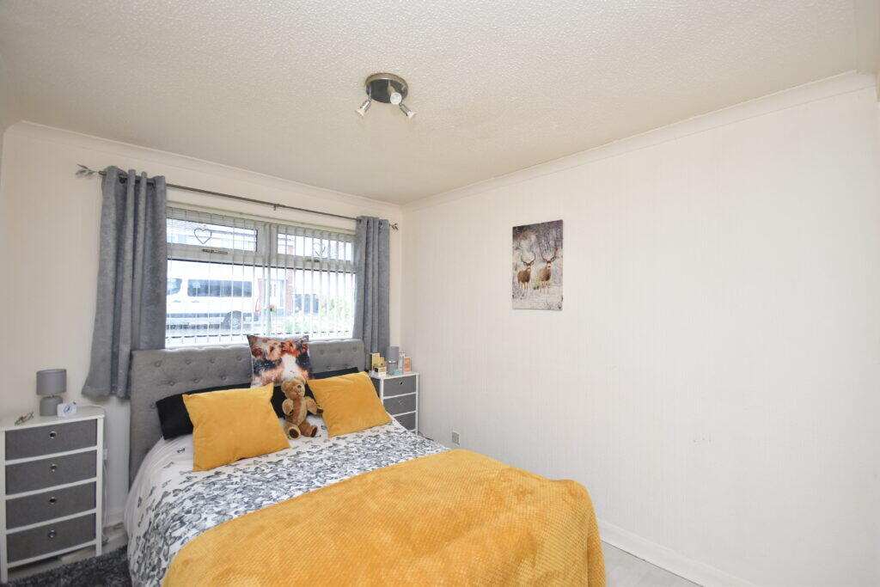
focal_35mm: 15
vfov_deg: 77.3
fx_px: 367
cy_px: 294
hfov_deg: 100.4
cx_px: 440
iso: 640
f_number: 4
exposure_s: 1/60
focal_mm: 10
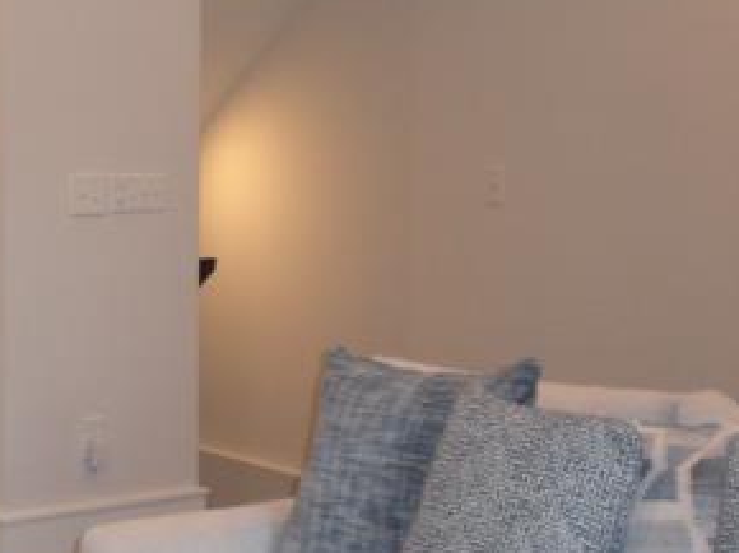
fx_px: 1792
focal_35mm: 84
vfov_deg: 17.5
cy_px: 173
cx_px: 97
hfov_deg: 22.8
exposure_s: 1/80
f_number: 3.1
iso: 200
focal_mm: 6.3
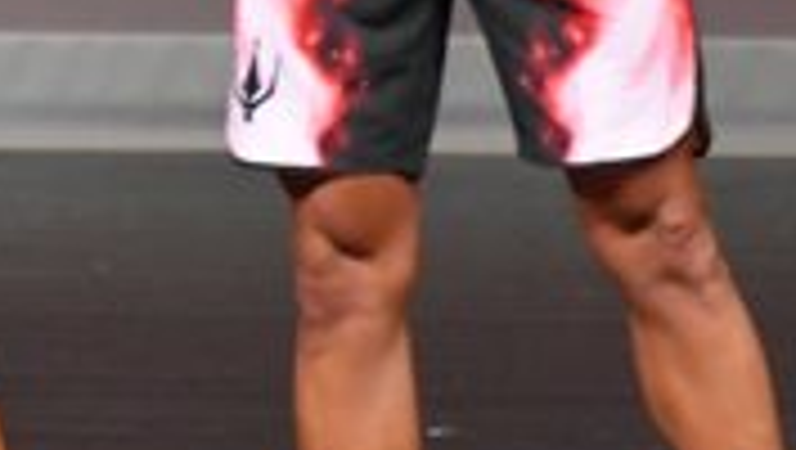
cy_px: -122
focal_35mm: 1374
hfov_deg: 1.6
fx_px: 29031
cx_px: -443
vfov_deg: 0.9
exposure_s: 1/400
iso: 4000
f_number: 5.6
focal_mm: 200
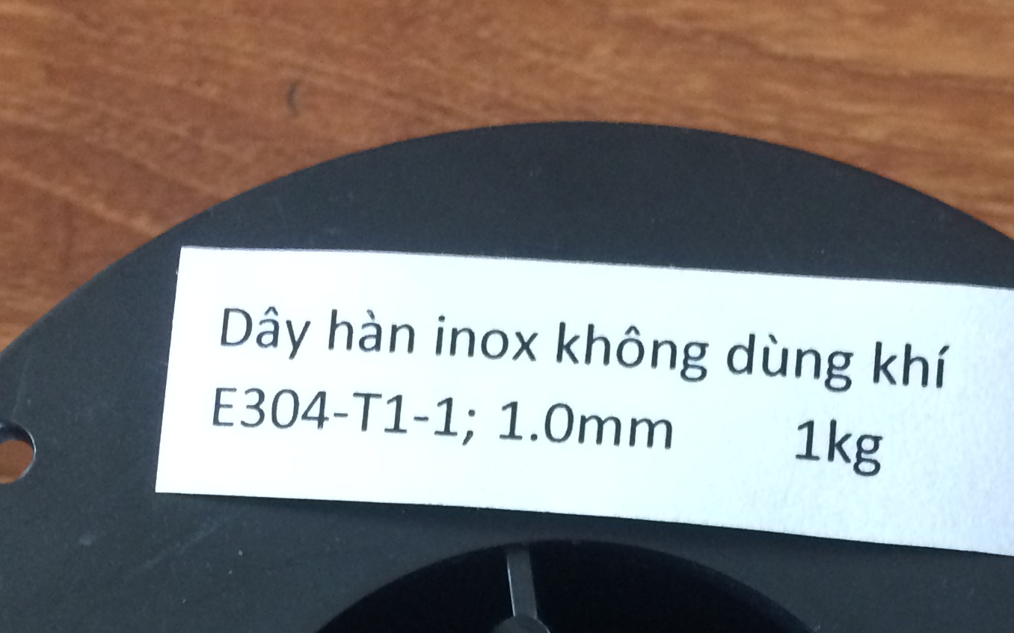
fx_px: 2045
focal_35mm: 74
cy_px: 866
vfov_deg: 16.5
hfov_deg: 27.8
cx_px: 597
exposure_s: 1/20
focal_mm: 4.15
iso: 320
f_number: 2.2
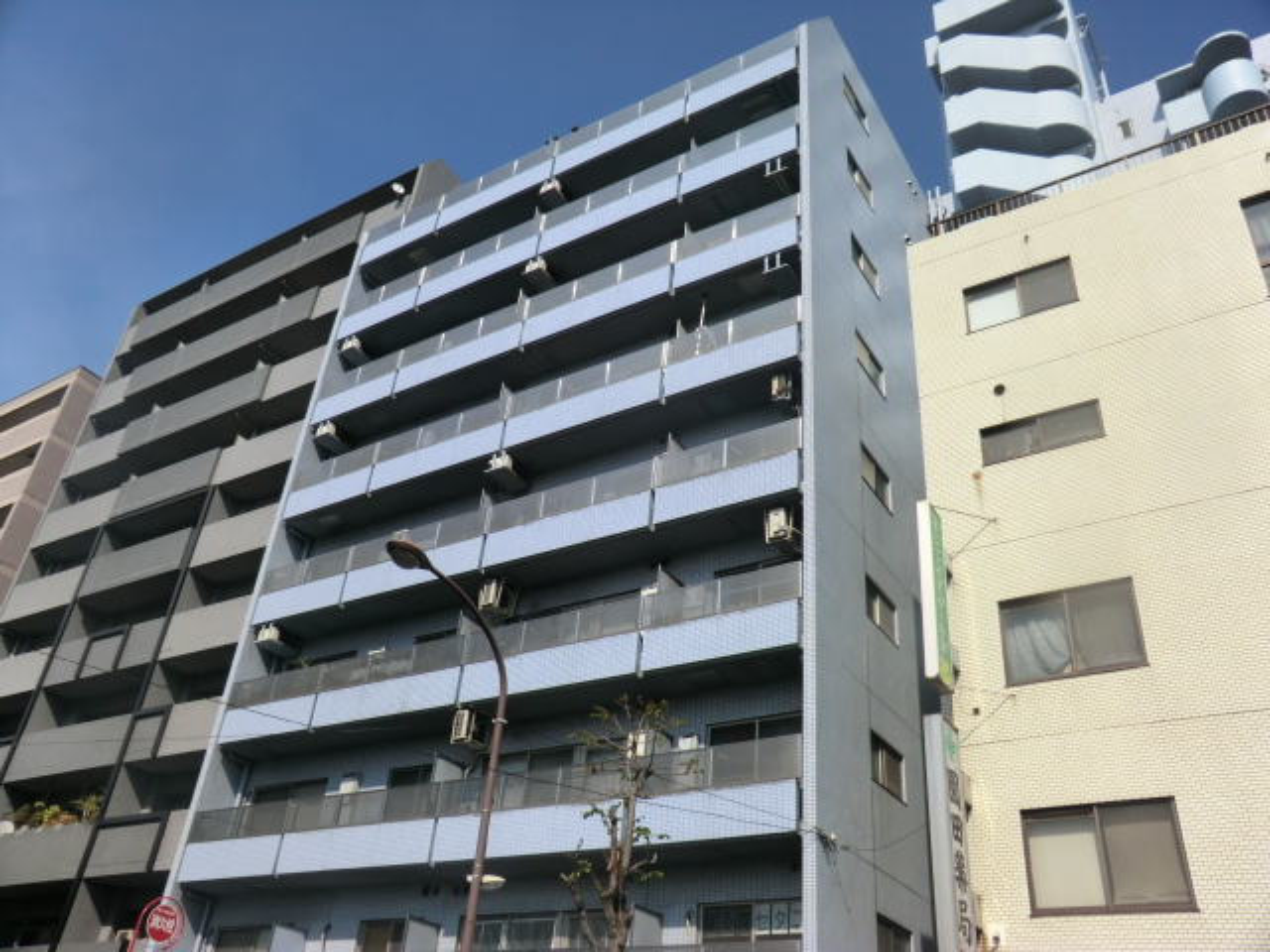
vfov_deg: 48.2
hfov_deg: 61.7
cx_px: 635
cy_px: 476
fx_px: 1064
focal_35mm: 29
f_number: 7.9
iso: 80
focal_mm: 5.2
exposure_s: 1/320
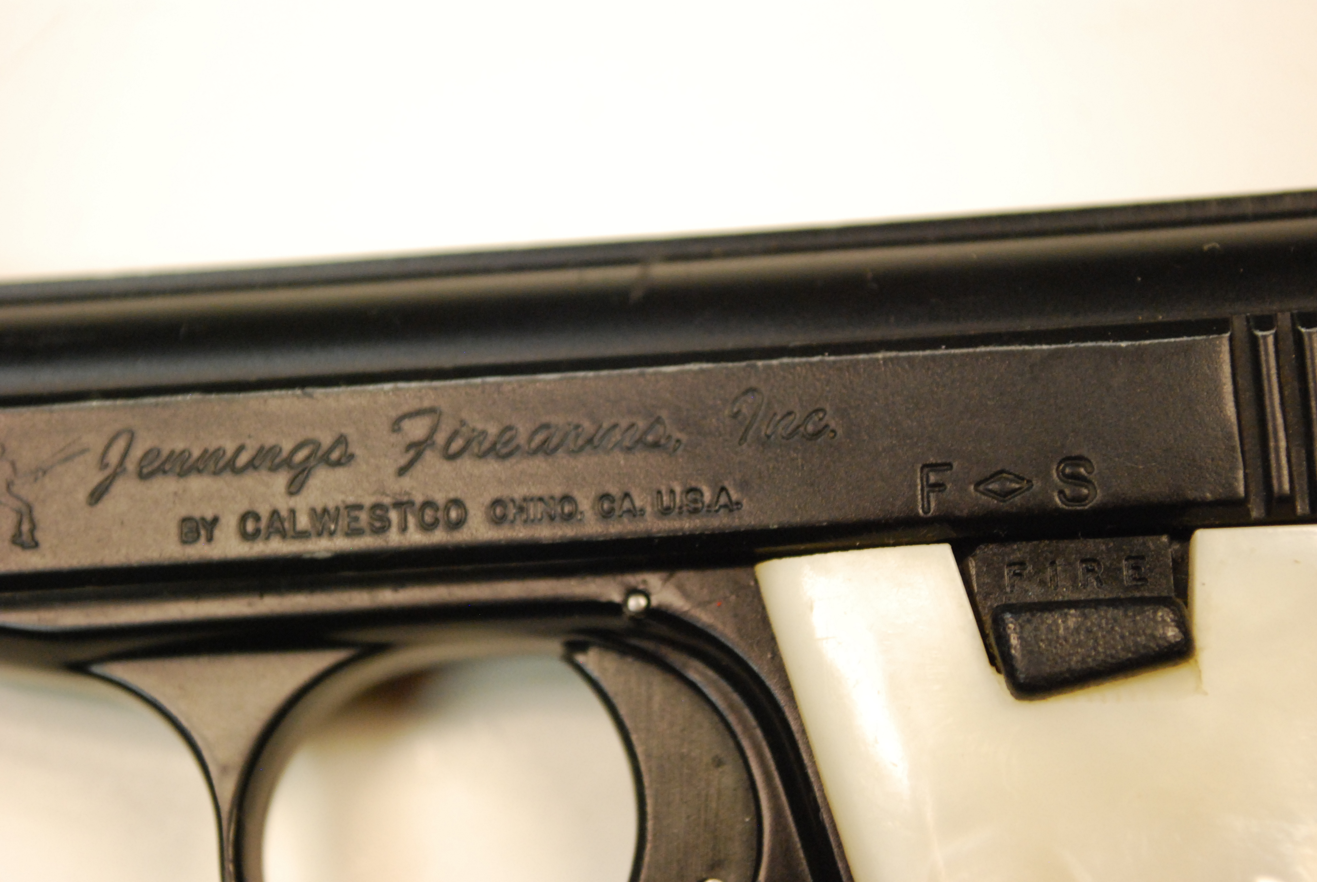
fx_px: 3022
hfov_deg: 24.6
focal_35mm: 82
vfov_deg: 16.6
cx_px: 658
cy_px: 441
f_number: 5.6
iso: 1000
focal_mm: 55
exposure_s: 1/30
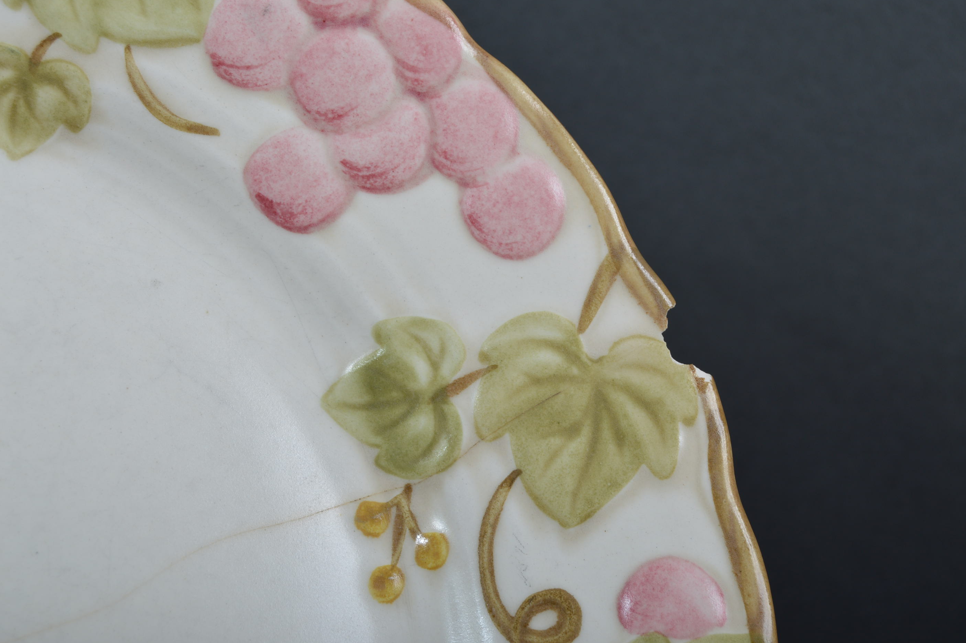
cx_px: 518
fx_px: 2374
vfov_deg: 15.4
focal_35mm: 89
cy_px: 321
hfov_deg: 23.0
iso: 100
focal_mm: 55
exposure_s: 1/160
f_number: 9
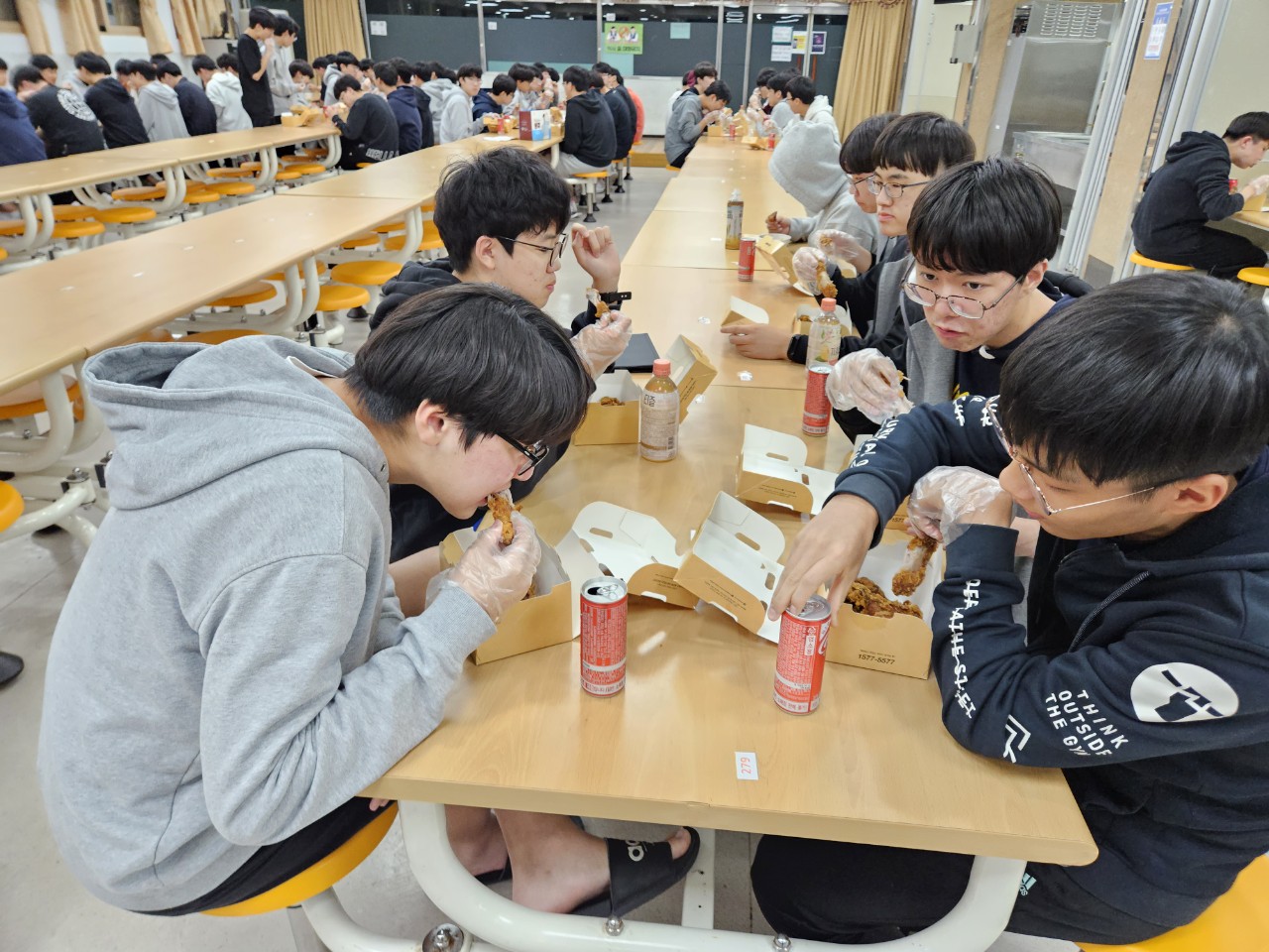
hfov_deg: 73.9
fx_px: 843
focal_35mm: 23
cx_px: 634
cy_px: 476
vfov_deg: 58.9
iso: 250
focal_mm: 5.4
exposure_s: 1/120
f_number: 1.8
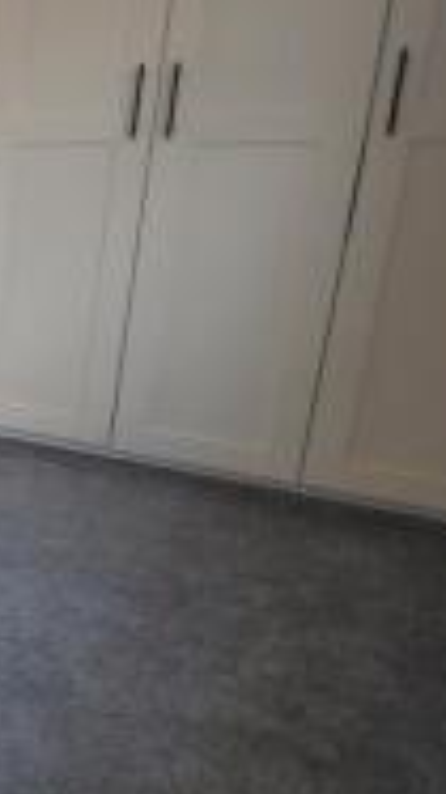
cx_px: -450
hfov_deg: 18.7
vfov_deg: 50.4
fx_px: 842
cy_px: 363
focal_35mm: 40
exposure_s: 1/60
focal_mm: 10
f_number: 4
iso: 500
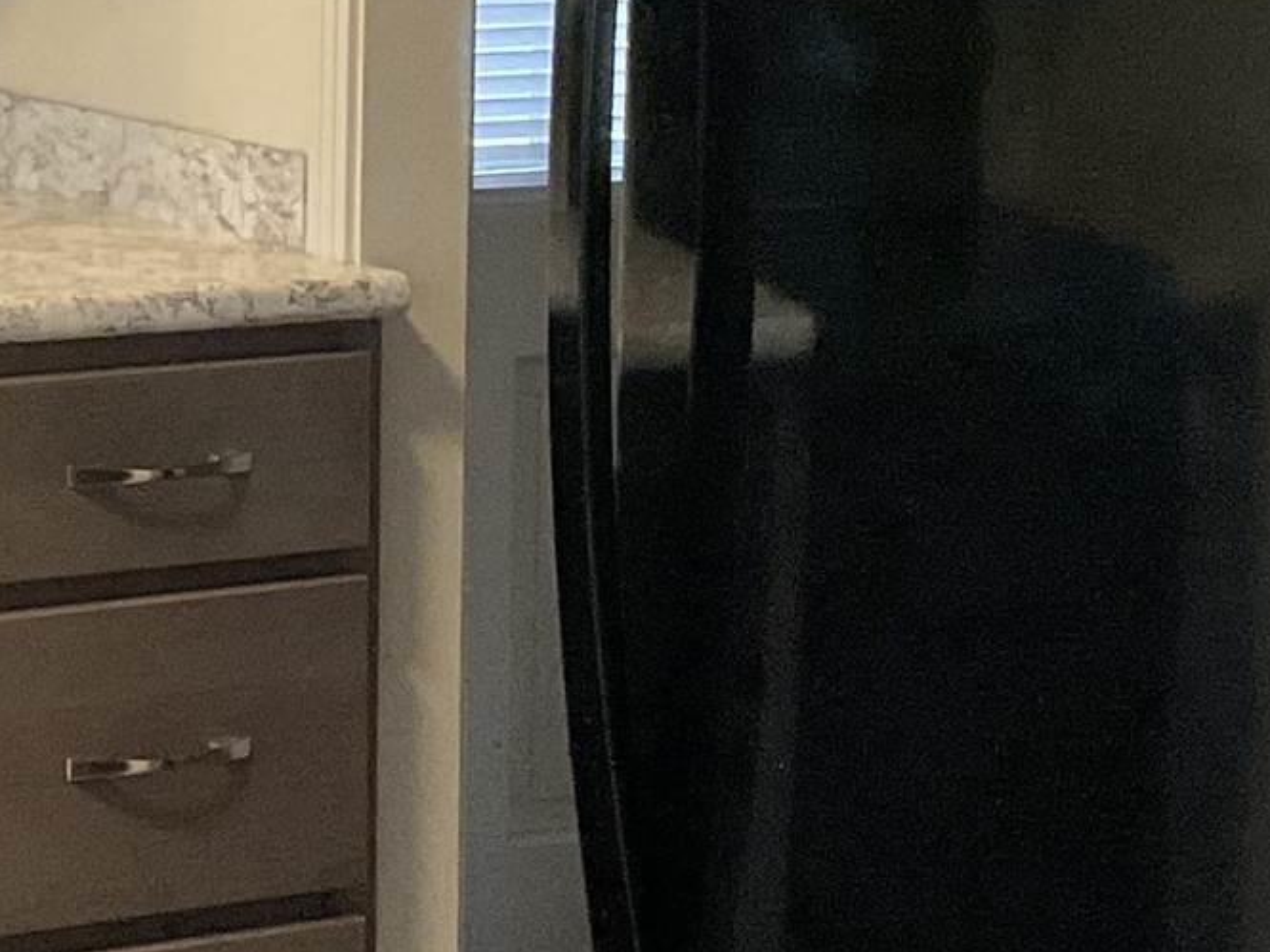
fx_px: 4917
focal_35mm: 134
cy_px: -237
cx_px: -688
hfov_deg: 13.7
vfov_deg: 10.8
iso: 160
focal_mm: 3
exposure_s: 1/60
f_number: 1.8
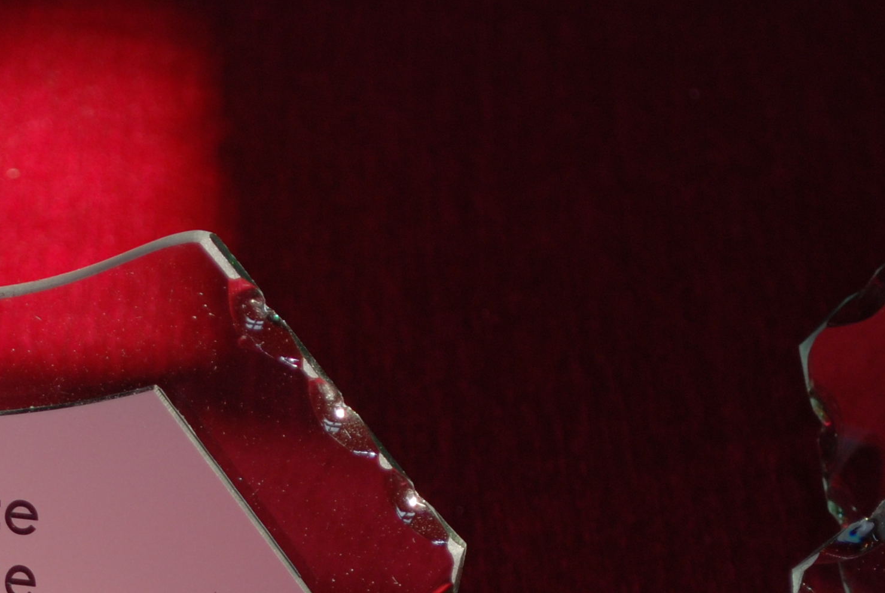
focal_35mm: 204
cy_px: 761
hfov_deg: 9.9
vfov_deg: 6.7
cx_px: -119
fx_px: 5021
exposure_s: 1/125
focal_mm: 52
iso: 180
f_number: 5.6
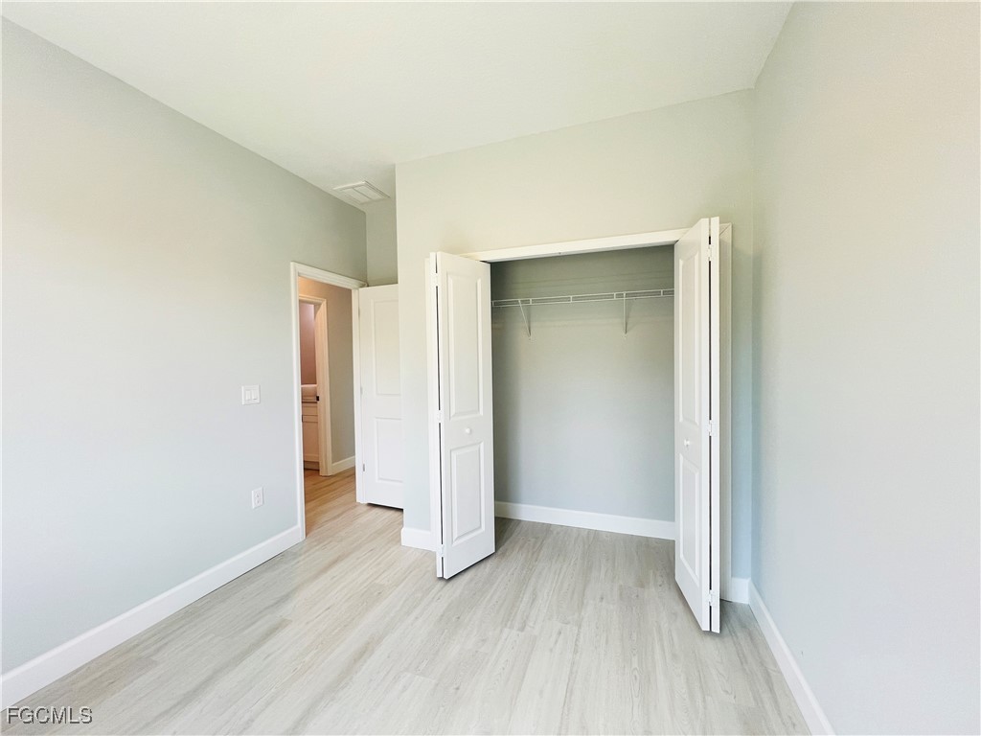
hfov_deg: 106.2
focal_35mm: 13
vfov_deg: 89.9
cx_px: 490
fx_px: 368
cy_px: 368
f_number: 1.8
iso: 80
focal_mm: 1.57
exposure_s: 1/120
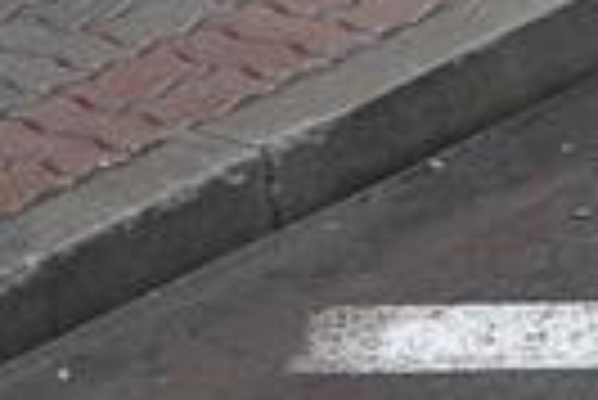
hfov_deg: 3.0
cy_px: -2
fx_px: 11125
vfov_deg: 2.1
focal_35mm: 669
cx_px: 1861
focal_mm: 70
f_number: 4.5
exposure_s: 1/250
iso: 800
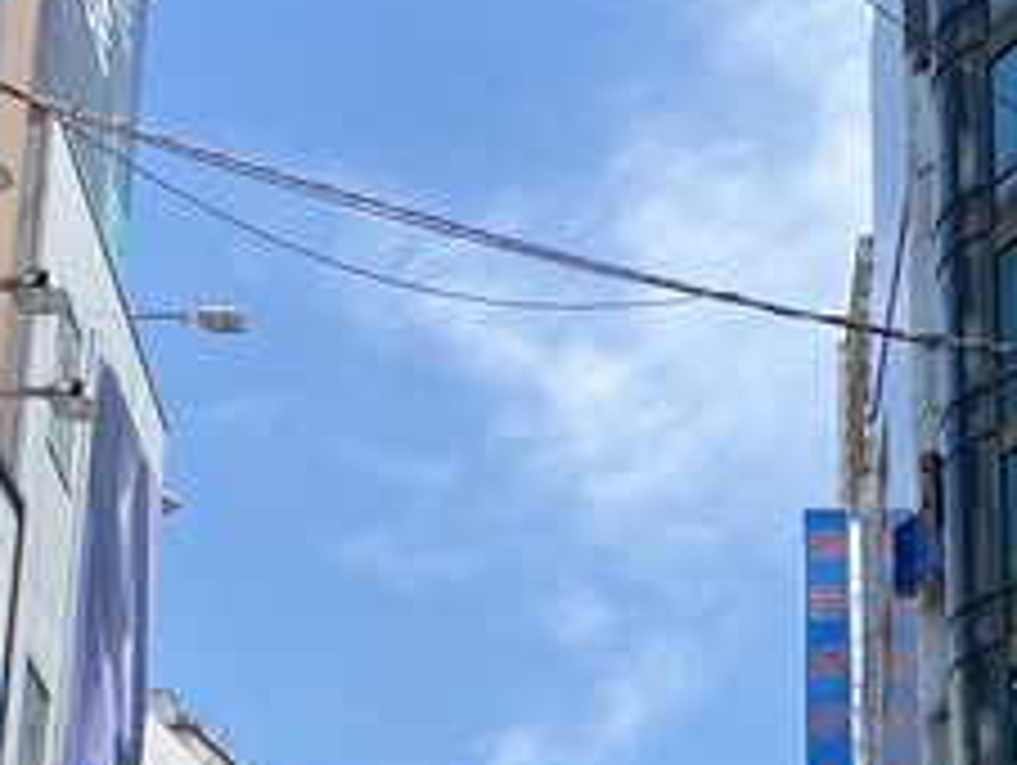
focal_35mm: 92
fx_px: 2706
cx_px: 666
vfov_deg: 15.7
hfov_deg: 21.2
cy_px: 814
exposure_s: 1/1961
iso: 32
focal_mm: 4.25
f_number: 1.8
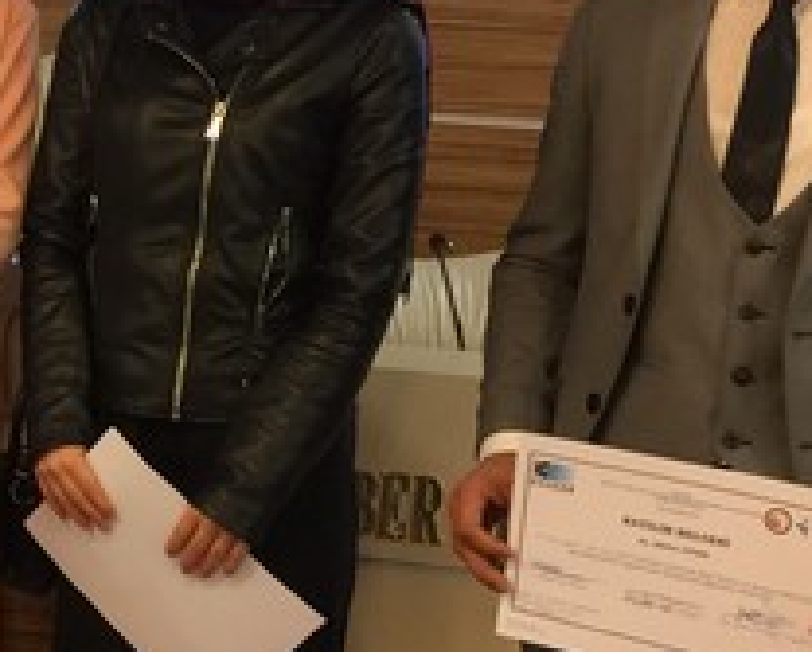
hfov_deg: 18.6
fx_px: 2190
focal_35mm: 91
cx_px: -402
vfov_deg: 16.9
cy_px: 312
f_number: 2.2
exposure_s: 1/17
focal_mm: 4.15
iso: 64
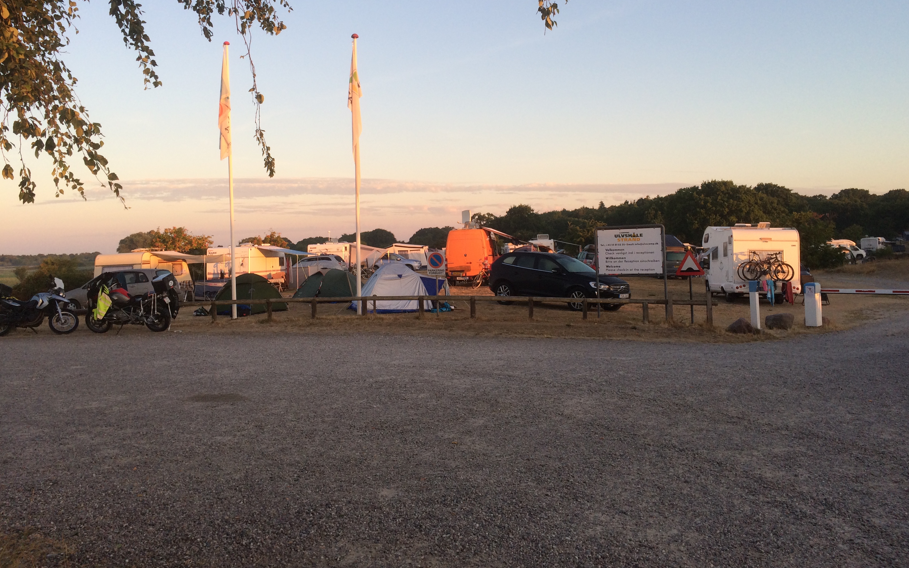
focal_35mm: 31
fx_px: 768
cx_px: 455
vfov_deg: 40.4
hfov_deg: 61.2
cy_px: 228
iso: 32
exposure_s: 1/260
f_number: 2.2
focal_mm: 4.15
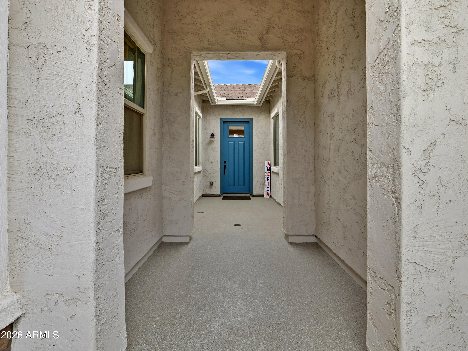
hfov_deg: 81.7
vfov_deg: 66.0
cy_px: 176
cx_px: 234
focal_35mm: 20
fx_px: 270
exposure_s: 1/250
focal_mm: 10
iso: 640
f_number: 11
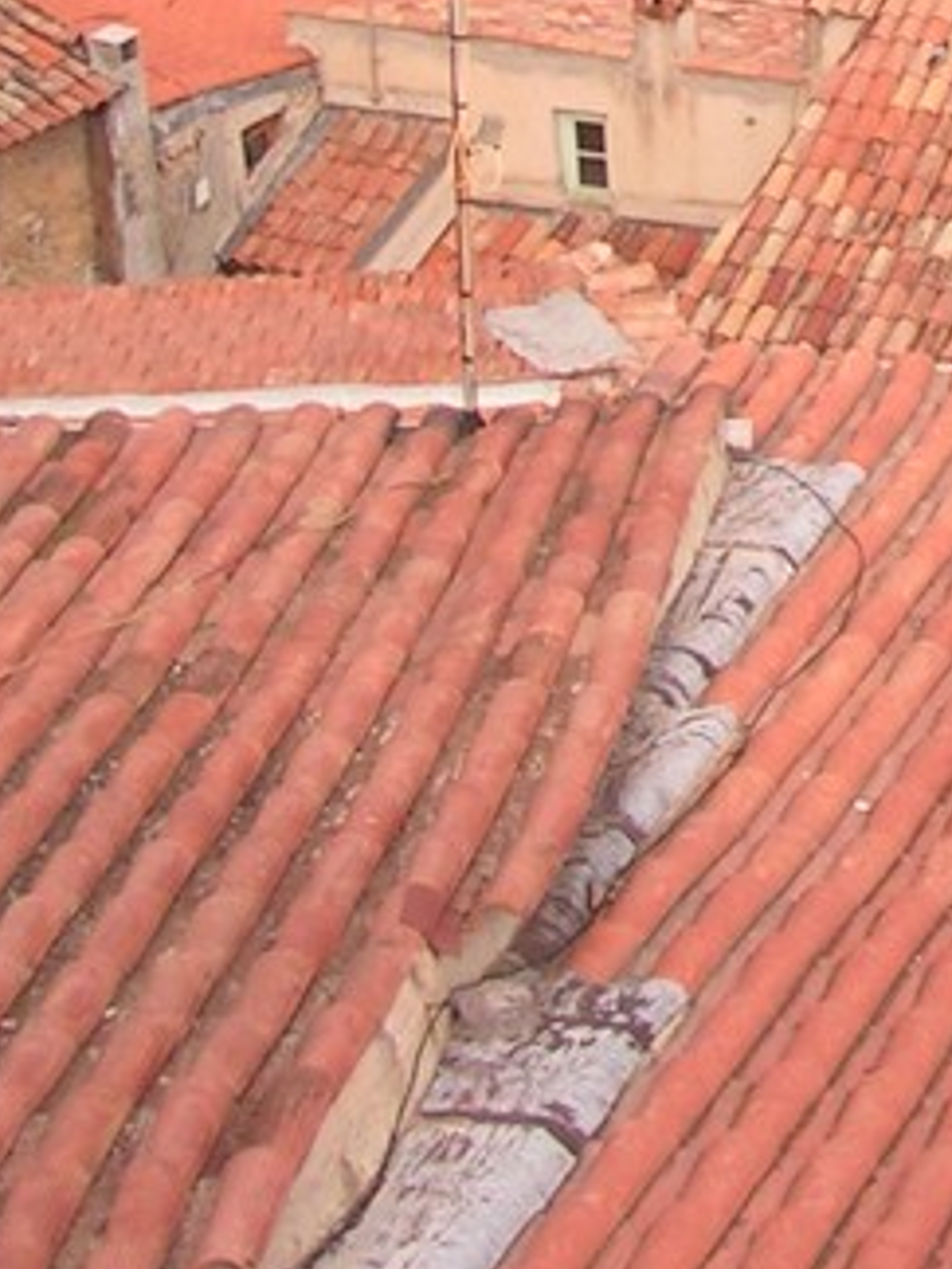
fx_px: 4584
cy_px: -421
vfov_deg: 15.0
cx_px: 1485
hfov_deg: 11.3
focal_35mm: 125
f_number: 5.6
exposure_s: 1/160
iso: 50
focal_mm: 5.8
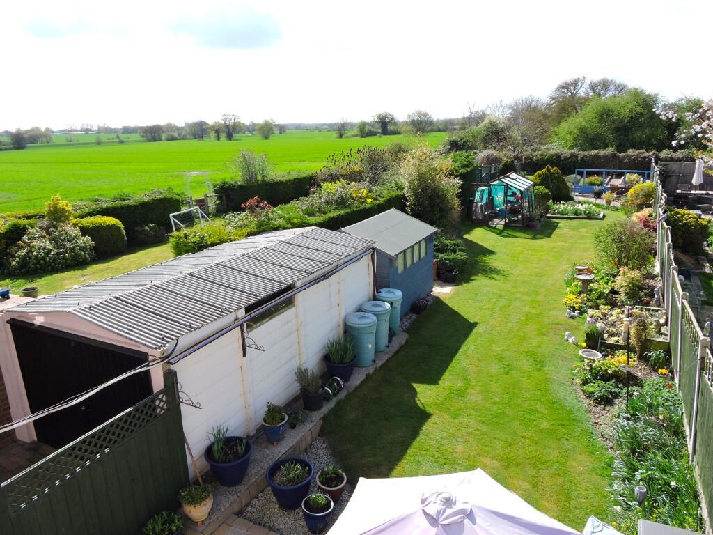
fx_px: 494
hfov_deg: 71.6
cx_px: 356
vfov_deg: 56.8
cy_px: 268
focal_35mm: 24
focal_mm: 4.3
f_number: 3.3
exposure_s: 1/640
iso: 100
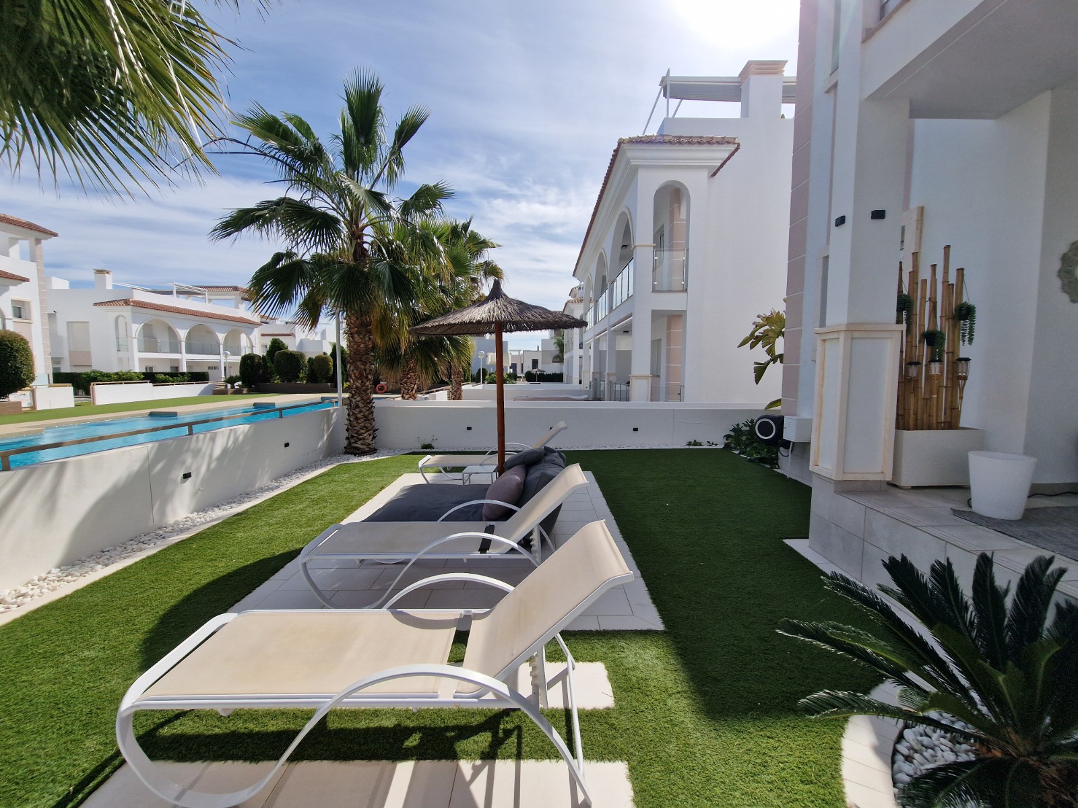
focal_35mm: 13
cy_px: 404
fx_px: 405
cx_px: 539
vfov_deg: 89.9
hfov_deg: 106.2
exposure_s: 1/3792
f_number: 2.2
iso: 50
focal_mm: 2.2
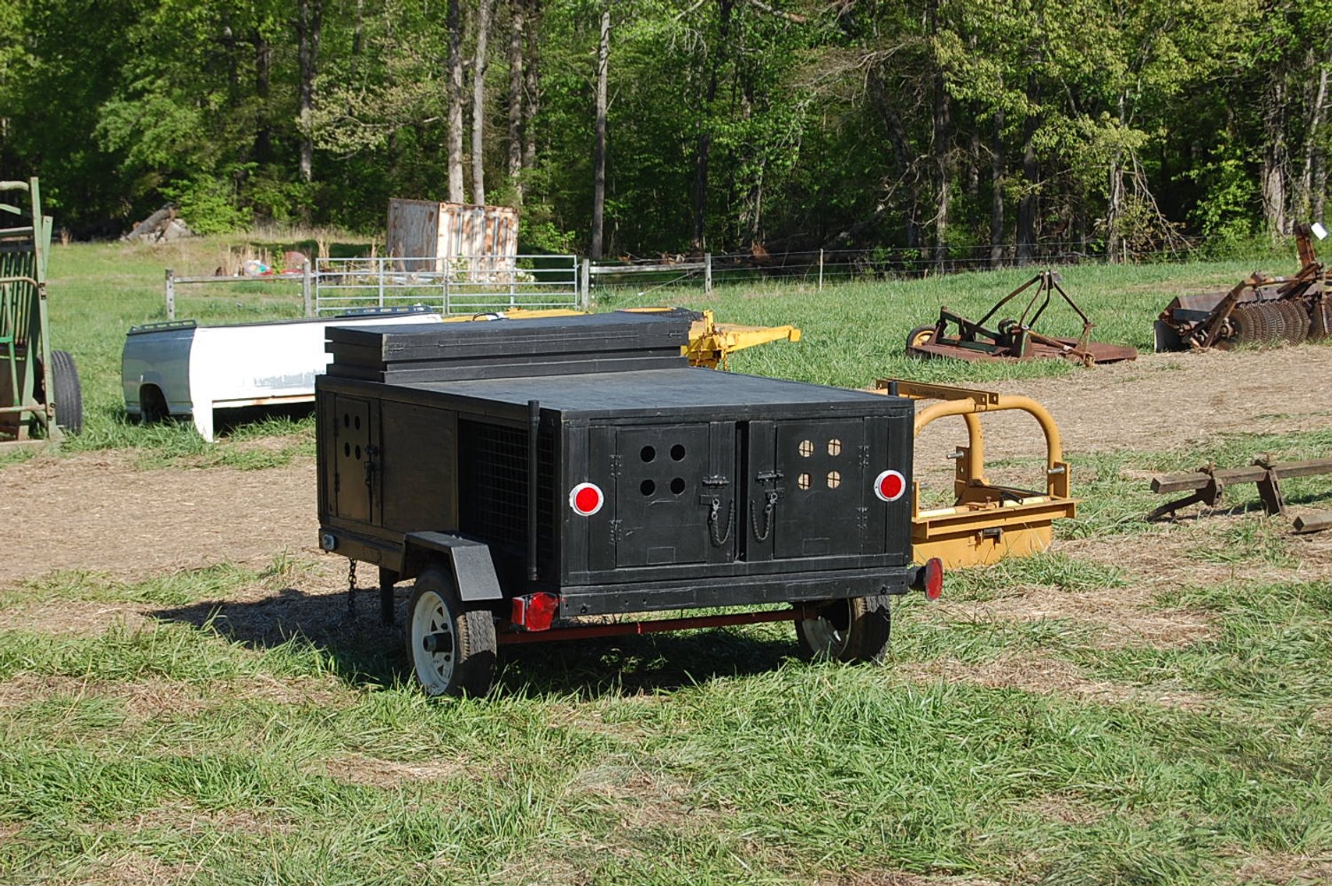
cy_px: 443
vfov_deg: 16.5
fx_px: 3050
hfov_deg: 24.6
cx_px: 666
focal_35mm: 82
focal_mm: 55
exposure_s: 1/320
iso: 200
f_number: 9
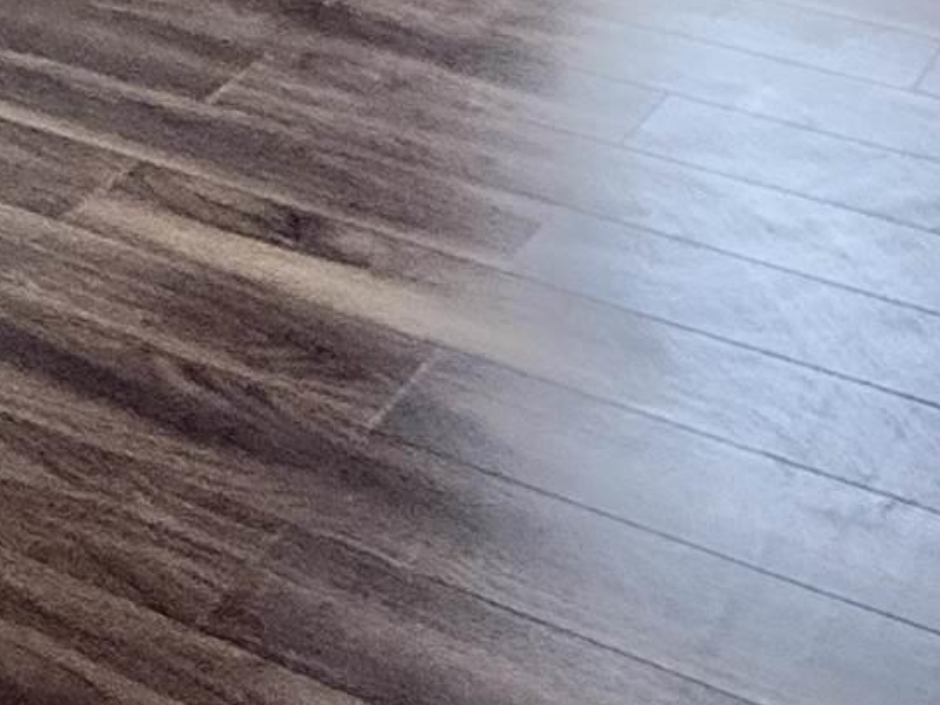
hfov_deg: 24.5
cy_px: -643
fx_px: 2145
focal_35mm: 79
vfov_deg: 15.5
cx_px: 679
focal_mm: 2.22
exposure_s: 1/99
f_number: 2.2
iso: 200
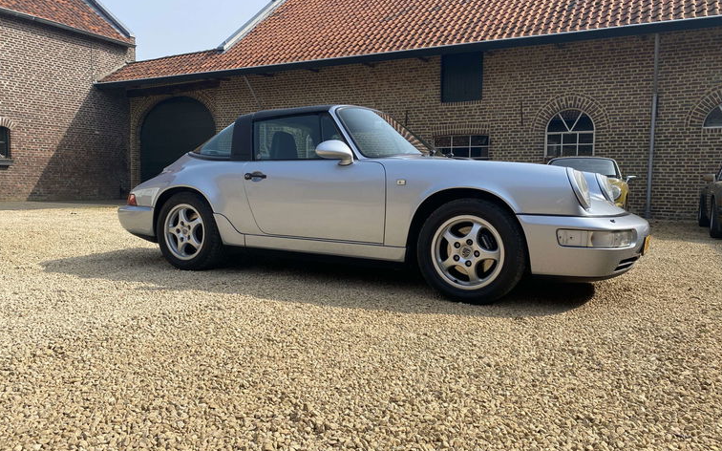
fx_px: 551
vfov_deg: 44.5
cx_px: 364
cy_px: 226
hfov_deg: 66.5
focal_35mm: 28
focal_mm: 4.25
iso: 32
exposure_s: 1/1961
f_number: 1.8
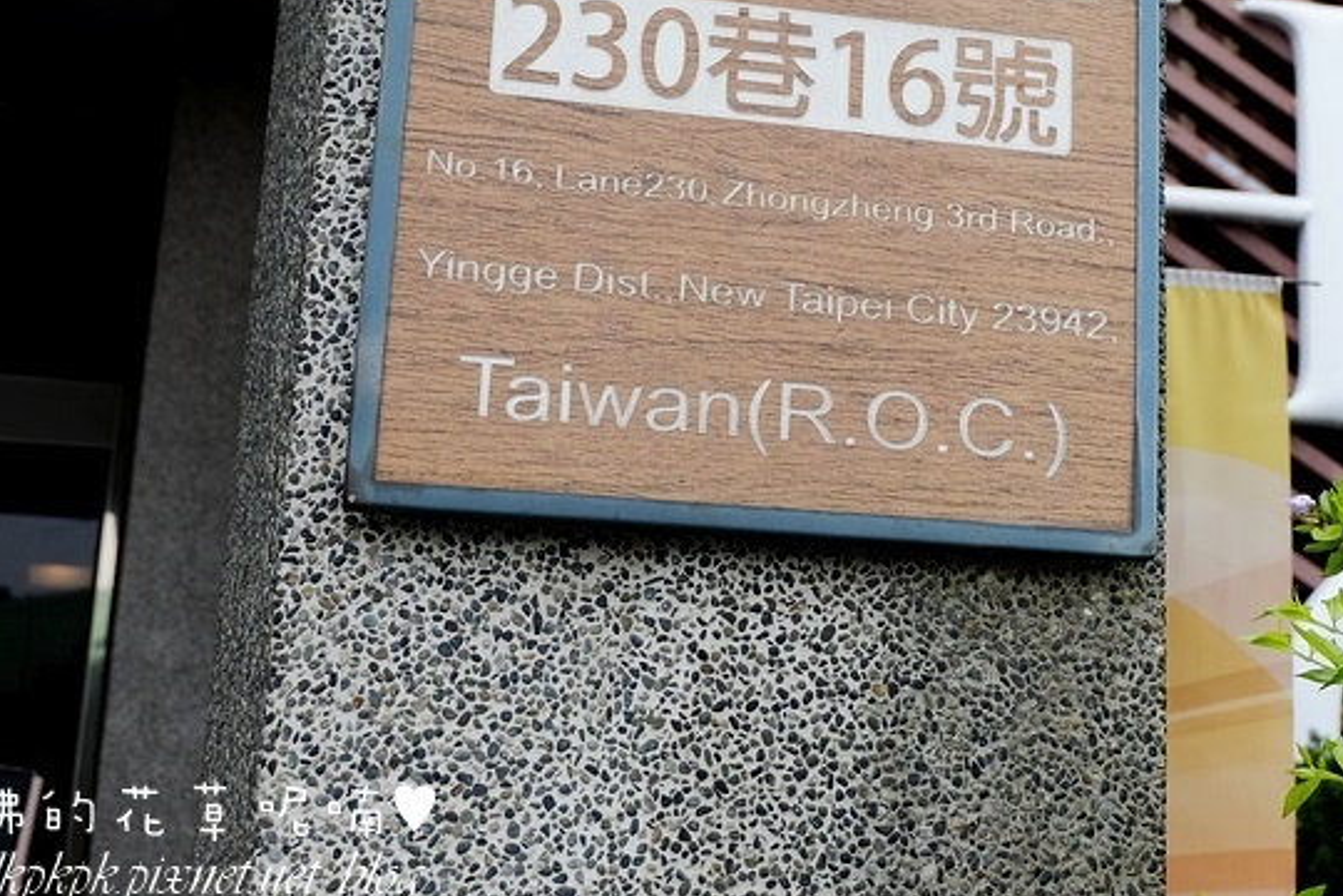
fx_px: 2686
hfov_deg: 27.6
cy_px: 76
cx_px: 1030
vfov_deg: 18.6
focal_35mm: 72
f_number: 4.5
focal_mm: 25.6
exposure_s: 1/250
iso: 400
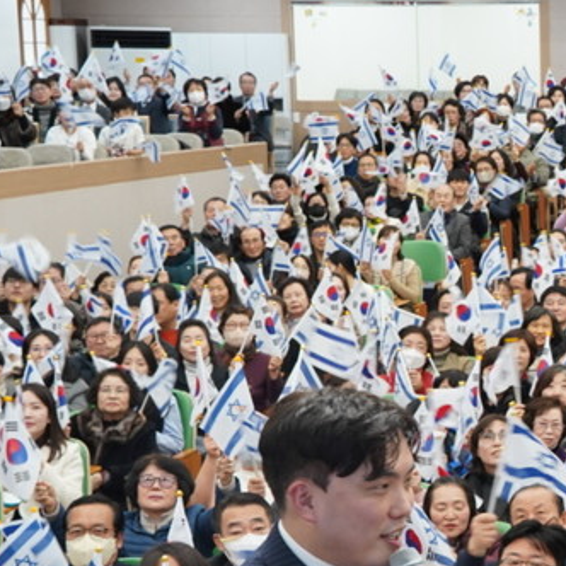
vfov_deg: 13.8
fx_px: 2331
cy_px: 448
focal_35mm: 126
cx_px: 840
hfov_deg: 13.1
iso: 1250
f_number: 7.1
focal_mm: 41
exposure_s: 1/40
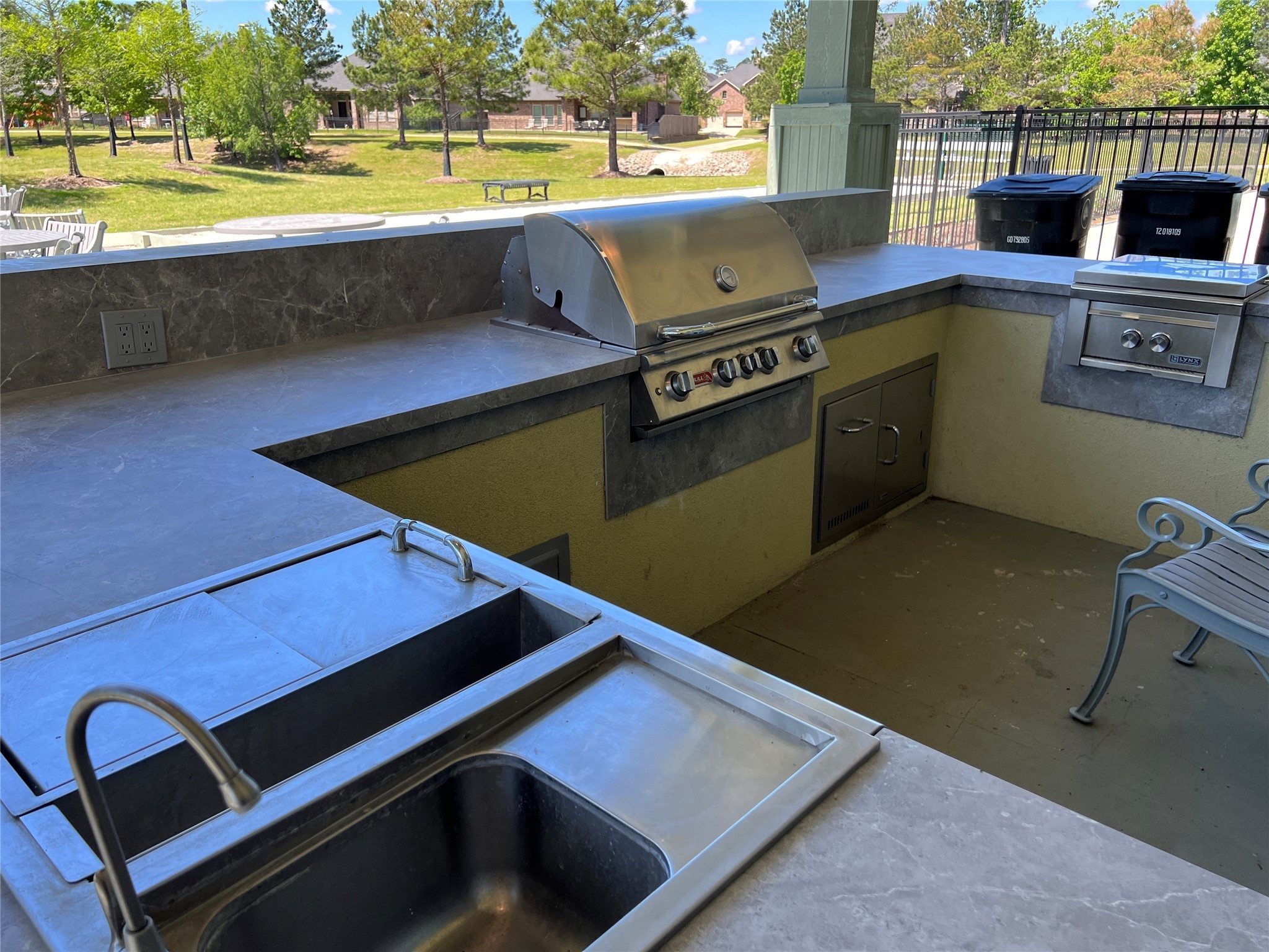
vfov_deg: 53.1
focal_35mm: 26
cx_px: 634
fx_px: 953
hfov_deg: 67.3
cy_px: 476
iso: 50
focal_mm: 5.7
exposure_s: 1/621
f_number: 1.5
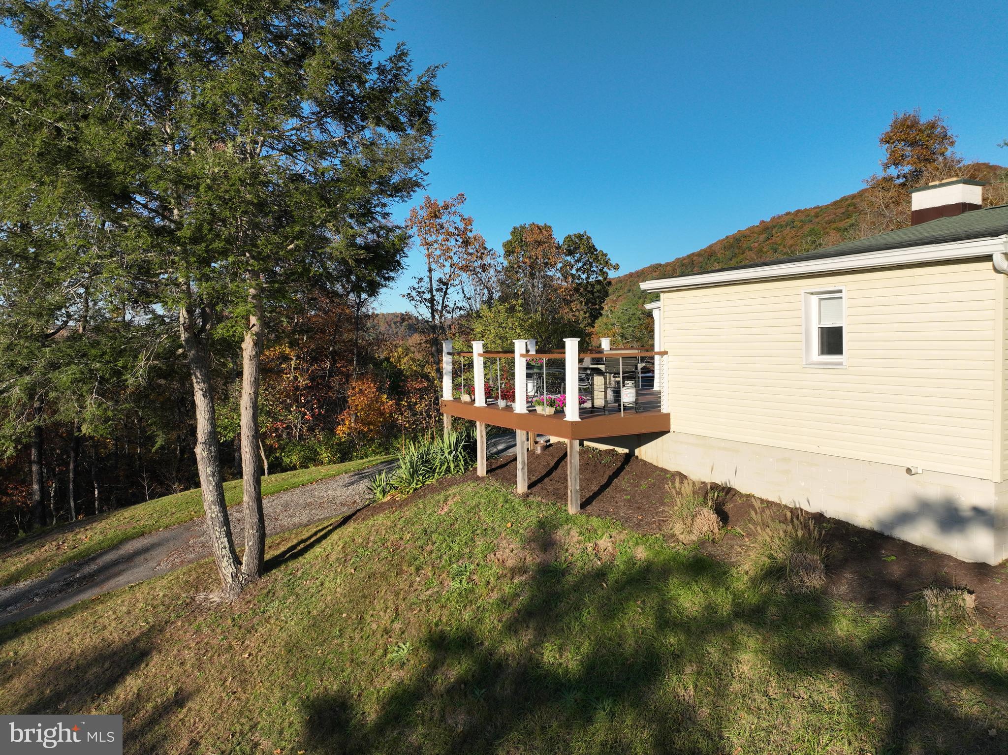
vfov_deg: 56.8
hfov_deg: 71.6
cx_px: 504
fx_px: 699
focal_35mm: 24
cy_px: 378
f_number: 2.8
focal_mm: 12.29
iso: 200
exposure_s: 1/2500
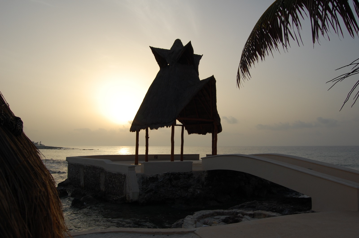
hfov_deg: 67.4
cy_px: 119
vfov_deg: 47.8
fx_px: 269
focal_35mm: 27
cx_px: 180
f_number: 9
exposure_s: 1/320
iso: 200
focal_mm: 18
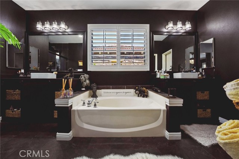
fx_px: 93
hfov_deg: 104.3
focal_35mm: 14
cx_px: 120
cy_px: 80
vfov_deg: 81.1
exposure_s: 1/60
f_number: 9
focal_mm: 14
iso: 400
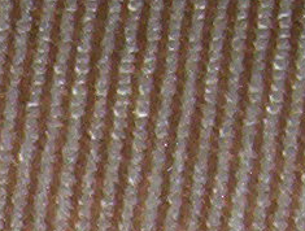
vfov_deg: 4.8
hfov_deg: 6.5
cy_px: 724
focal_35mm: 298
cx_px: -219
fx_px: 2635
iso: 140
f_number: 2.73
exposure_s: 1/60
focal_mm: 5.77
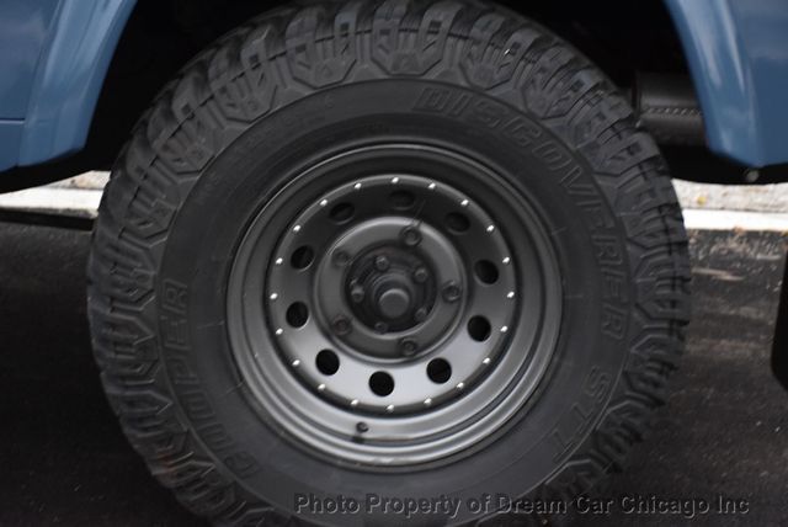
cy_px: 264
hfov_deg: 26.0
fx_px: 1709
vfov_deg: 17.5
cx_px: 394
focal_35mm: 78
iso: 1400
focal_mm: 52
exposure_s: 1/60
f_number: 4.8
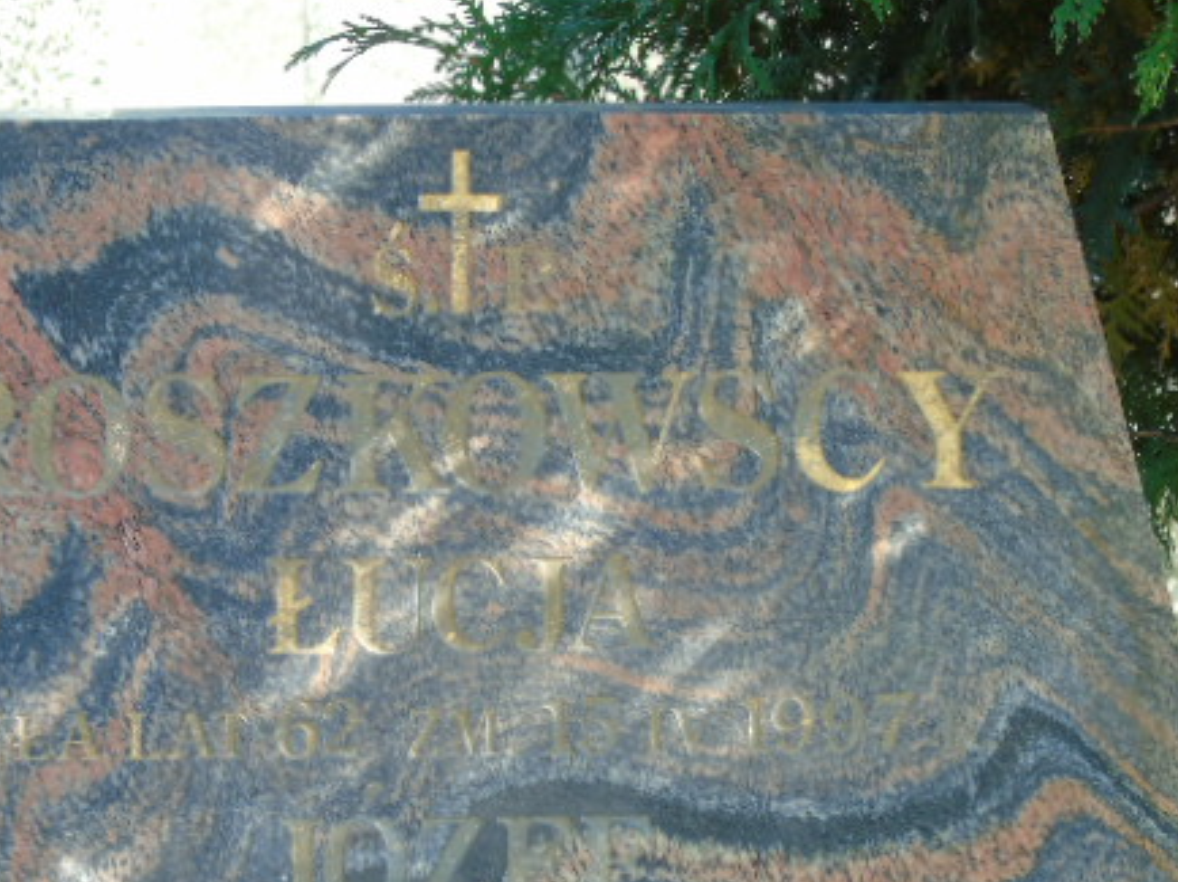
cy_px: 632
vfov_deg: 6.2
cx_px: 499
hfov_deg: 8.3
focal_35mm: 239
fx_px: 8129
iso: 160
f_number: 4.9
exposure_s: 1/125
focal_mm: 29
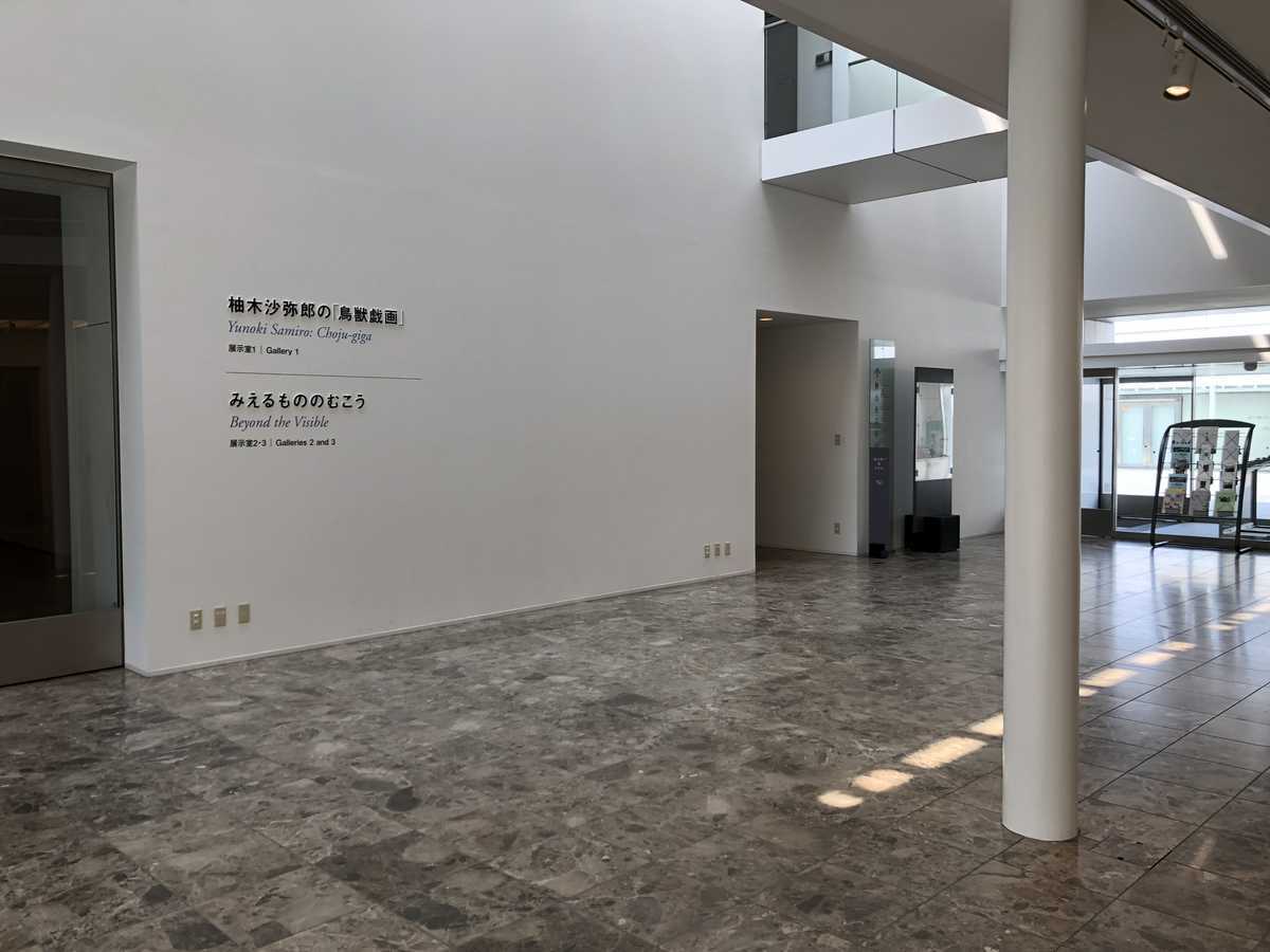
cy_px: 476
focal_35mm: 29
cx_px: 635
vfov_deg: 48.2
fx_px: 1064
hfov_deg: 61.7
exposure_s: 1/103
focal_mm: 3.99
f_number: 1.8
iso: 20
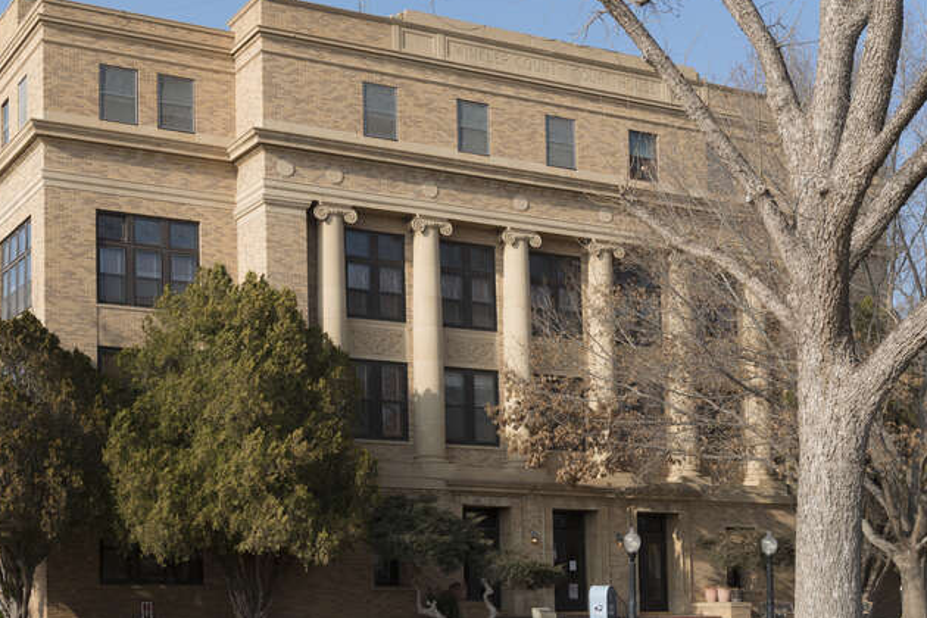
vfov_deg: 22.3
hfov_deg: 32.9
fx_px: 1571
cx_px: 425
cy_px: 324
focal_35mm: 61
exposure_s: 1/160
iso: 100
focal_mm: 48
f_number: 10
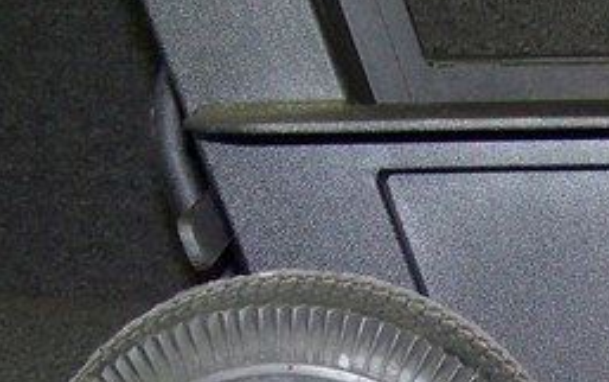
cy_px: 530
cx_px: 711
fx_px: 1727
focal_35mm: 104
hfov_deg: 19.0
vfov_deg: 12.1
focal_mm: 5.85
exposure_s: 1/30
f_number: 2.8
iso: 200
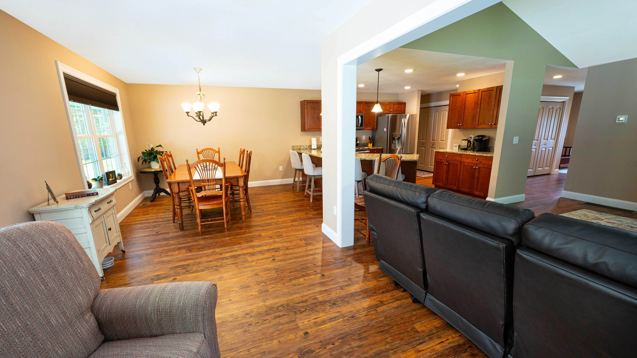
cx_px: 312
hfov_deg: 103.0
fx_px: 253
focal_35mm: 15
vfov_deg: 70.5
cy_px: 190
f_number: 11
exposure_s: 1/6
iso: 800
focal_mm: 14
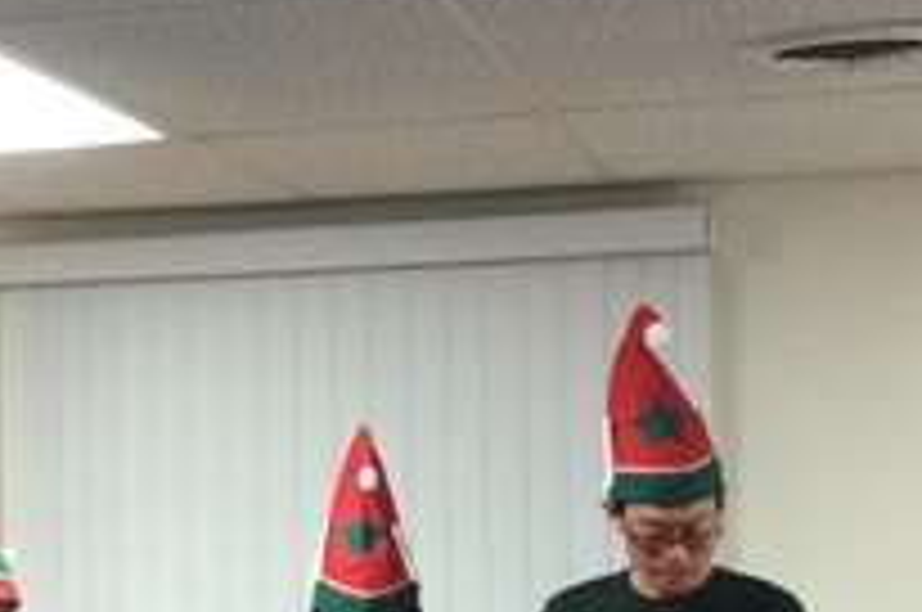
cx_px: -153
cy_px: 504
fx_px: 2659
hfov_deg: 18.7
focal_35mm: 104
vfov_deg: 13.1
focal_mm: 3.3
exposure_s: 1/24
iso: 125
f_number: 2.4
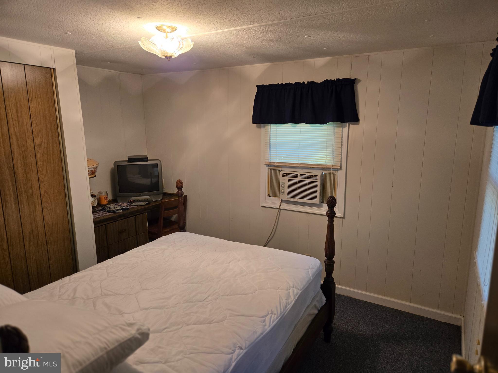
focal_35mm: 23
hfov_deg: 73.9
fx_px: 331
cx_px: 249
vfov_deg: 58.9
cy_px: 186
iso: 250
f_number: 1.8
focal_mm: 5.4
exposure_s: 1/120
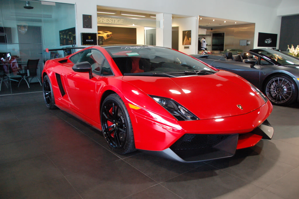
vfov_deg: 43.5
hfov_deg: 62.0
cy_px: 100
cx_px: 150
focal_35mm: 30
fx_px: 249
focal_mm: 20
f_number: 3.8
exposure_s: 1/30
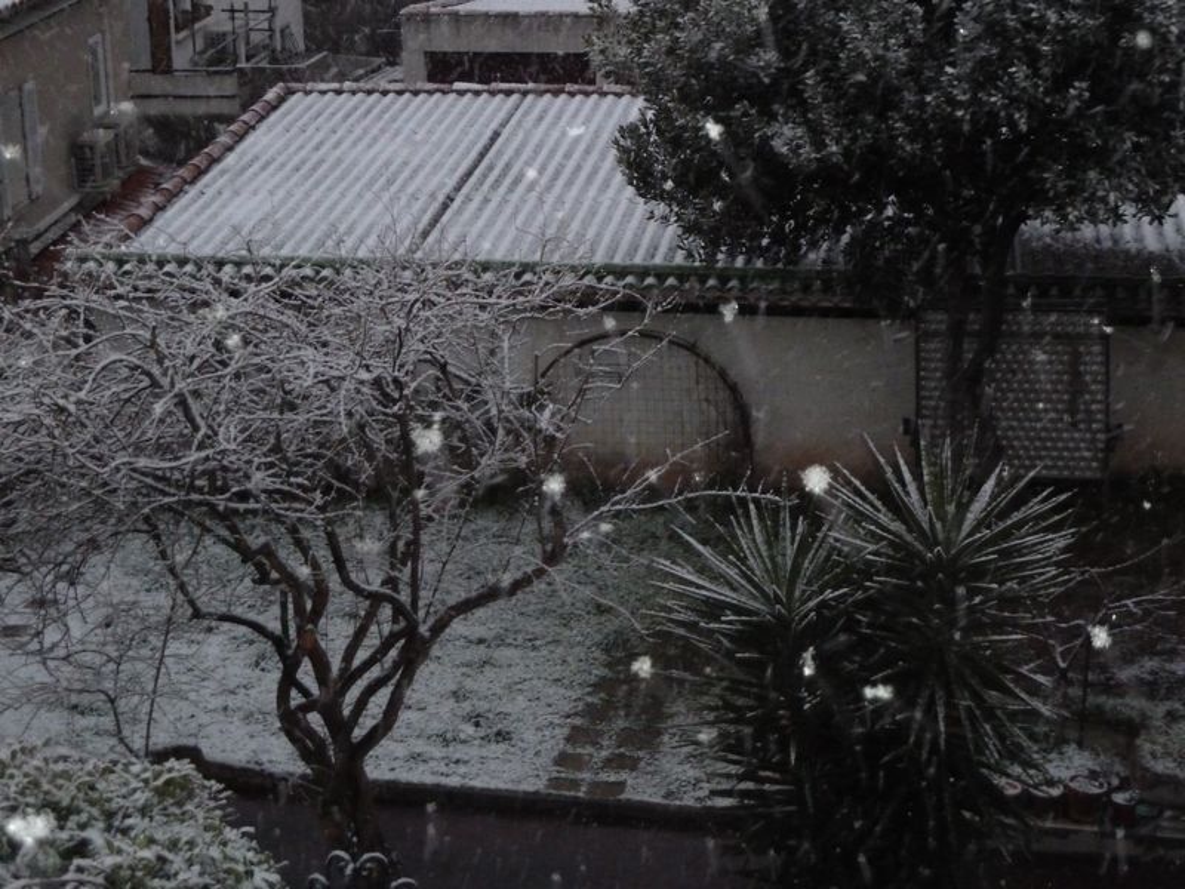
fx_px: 2294
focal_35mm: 67
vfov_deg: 21.9
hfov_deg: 29.0
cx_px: 592
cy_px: 444
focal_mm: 11
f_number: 4.1
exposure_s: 1/15
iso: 800
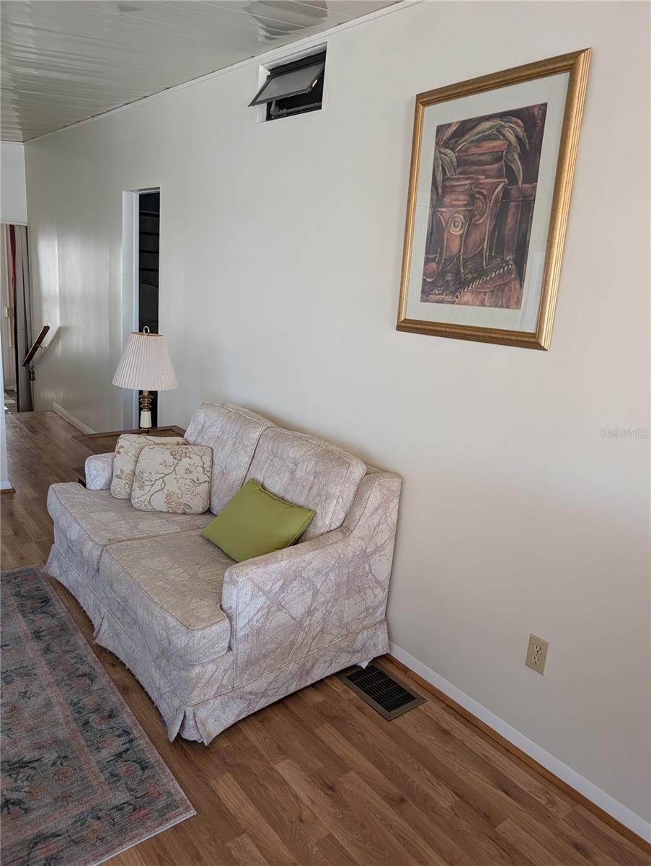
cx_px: 326
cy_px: 433
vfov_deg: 71.5
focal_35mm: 24
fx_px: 601
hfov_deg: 56.9
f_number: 1.68
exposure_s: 1/120
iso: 431
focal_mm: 6.9
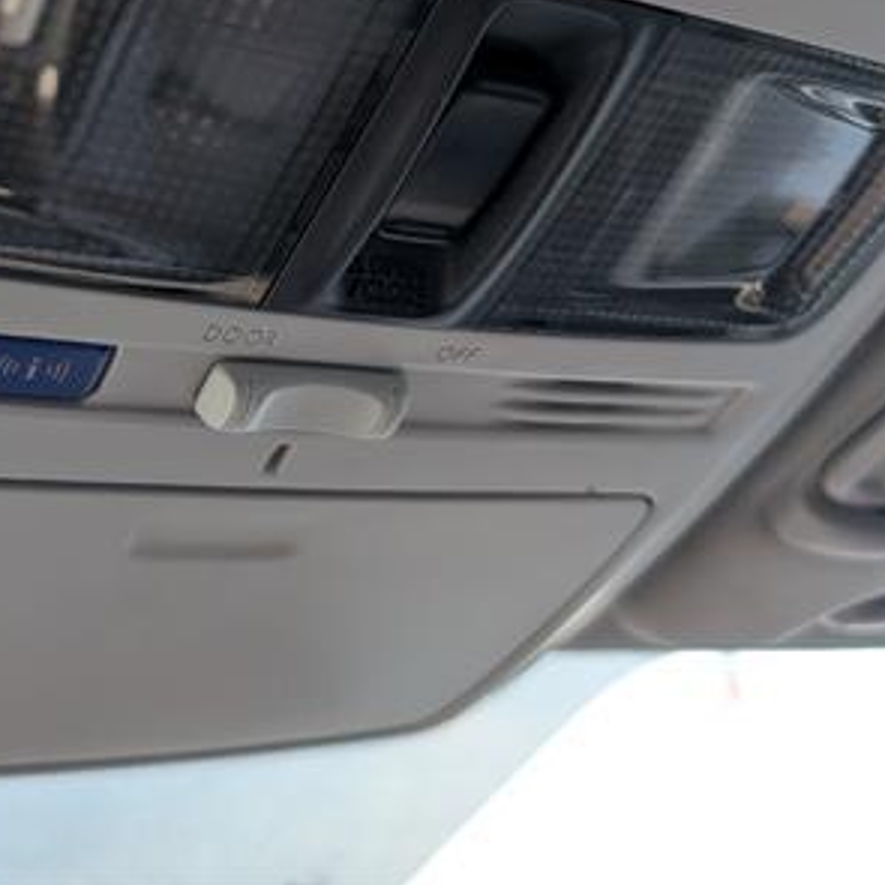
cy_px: 171
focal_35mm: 46
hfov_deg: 35.4
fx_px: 1331
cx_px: 153
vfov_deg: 35.5
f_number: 1.68
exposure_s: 1/238
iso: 33
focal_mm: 6.9
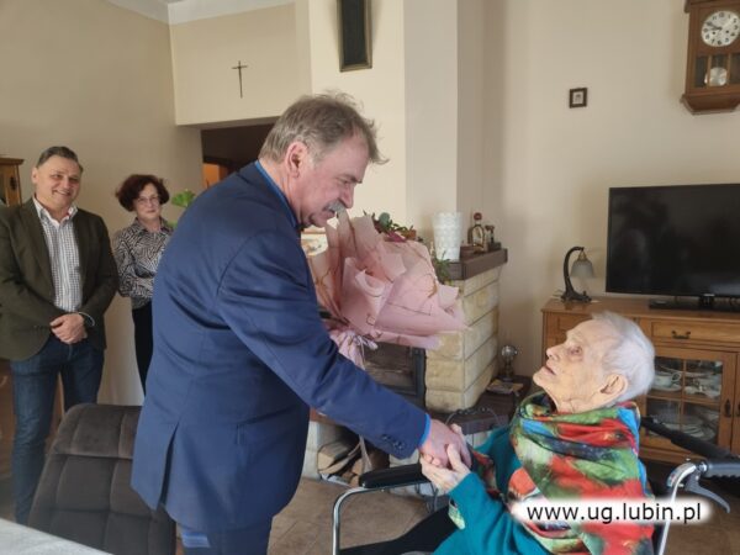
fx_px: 556
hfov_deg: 67.3
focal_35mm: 26
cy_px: 278
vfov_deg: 53.1
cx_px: 370
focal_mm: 5.4
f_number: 1.8
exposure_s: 1/100
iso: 250
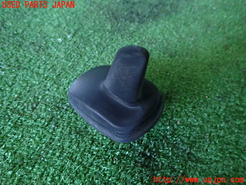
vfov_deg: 54.9
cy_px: 92
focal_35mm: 25
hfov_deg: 69.4
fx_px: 178
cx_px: 123
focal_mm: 4.5
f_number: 2
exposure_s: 1/30
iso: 500
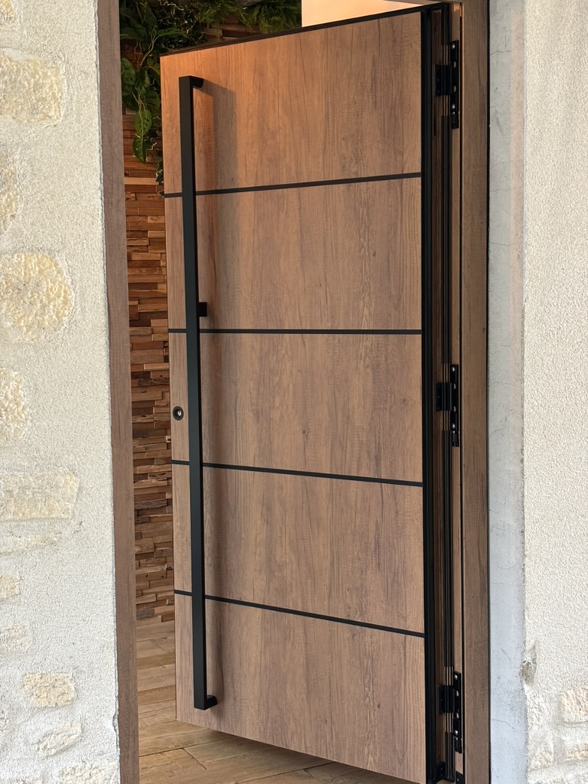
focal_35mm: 52
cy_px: 392
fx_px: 1178
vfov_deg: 36.8
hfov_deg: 28.0
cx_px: 294
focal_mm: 5.96
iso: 200
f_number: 1.6
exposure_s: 1/40
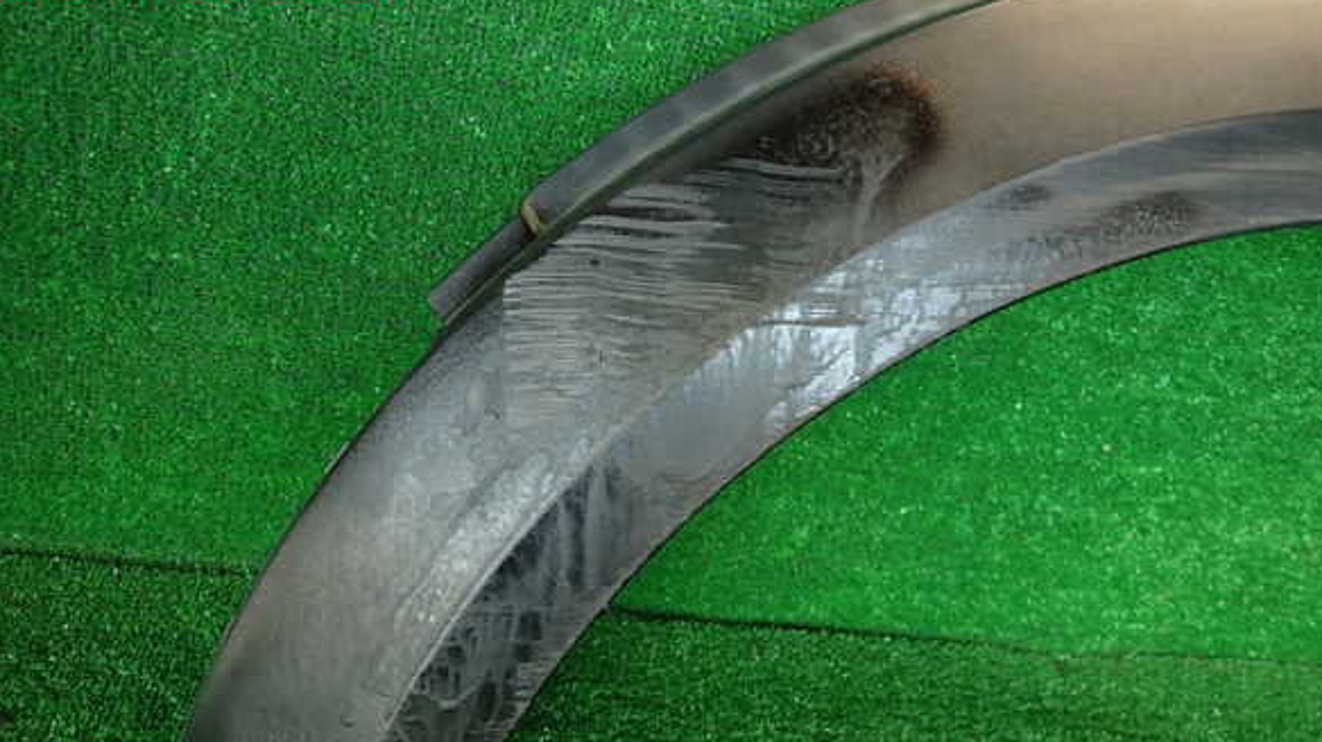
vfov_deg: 41.2
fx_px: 981
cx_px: 656
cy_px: 461
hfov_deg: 67.9
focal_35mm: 28
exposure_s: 1/50
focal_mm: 4.5
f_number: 2
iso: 200
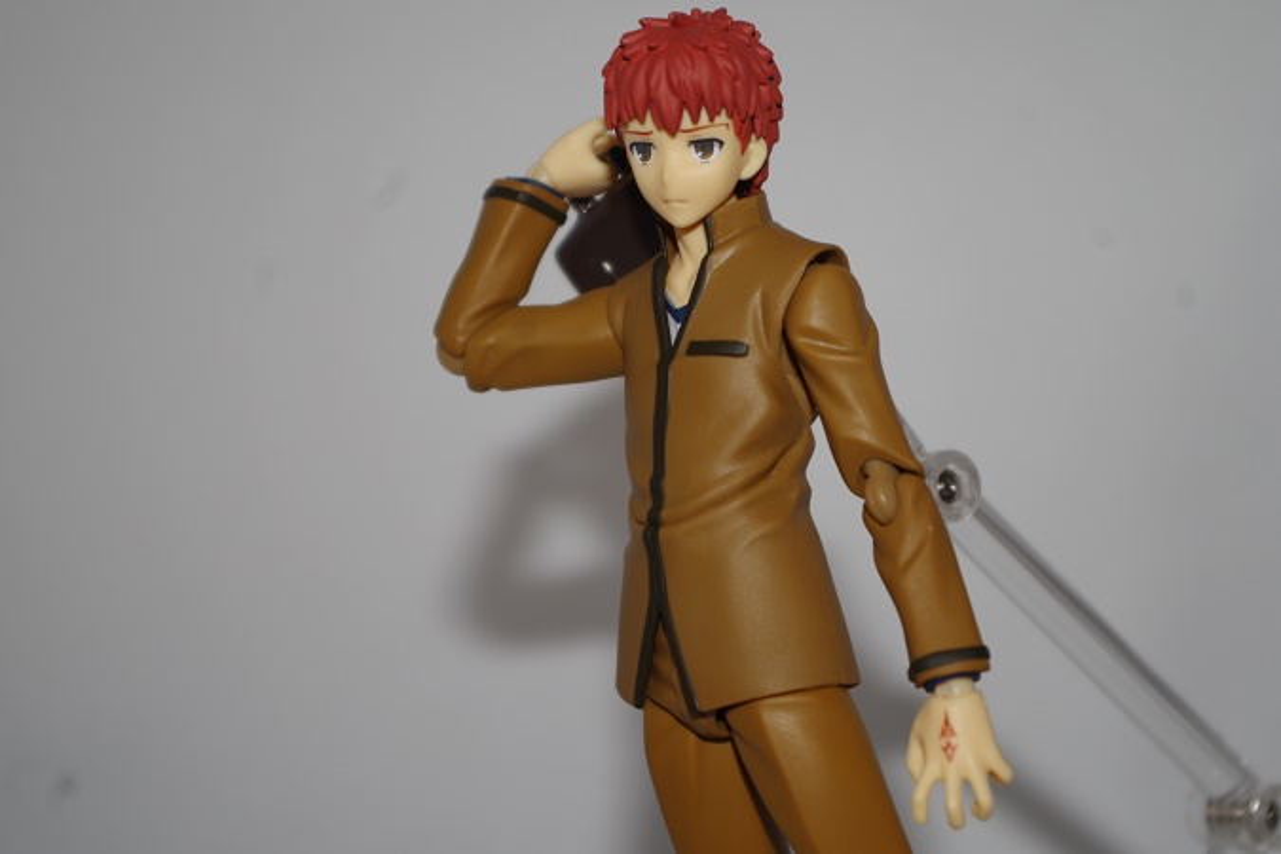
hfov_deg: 24.8
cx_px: 640
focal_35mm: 82
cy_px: 427
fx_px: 2918
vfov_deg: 16.7
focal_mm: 55
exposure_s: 1/100
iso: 100
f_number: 5.6
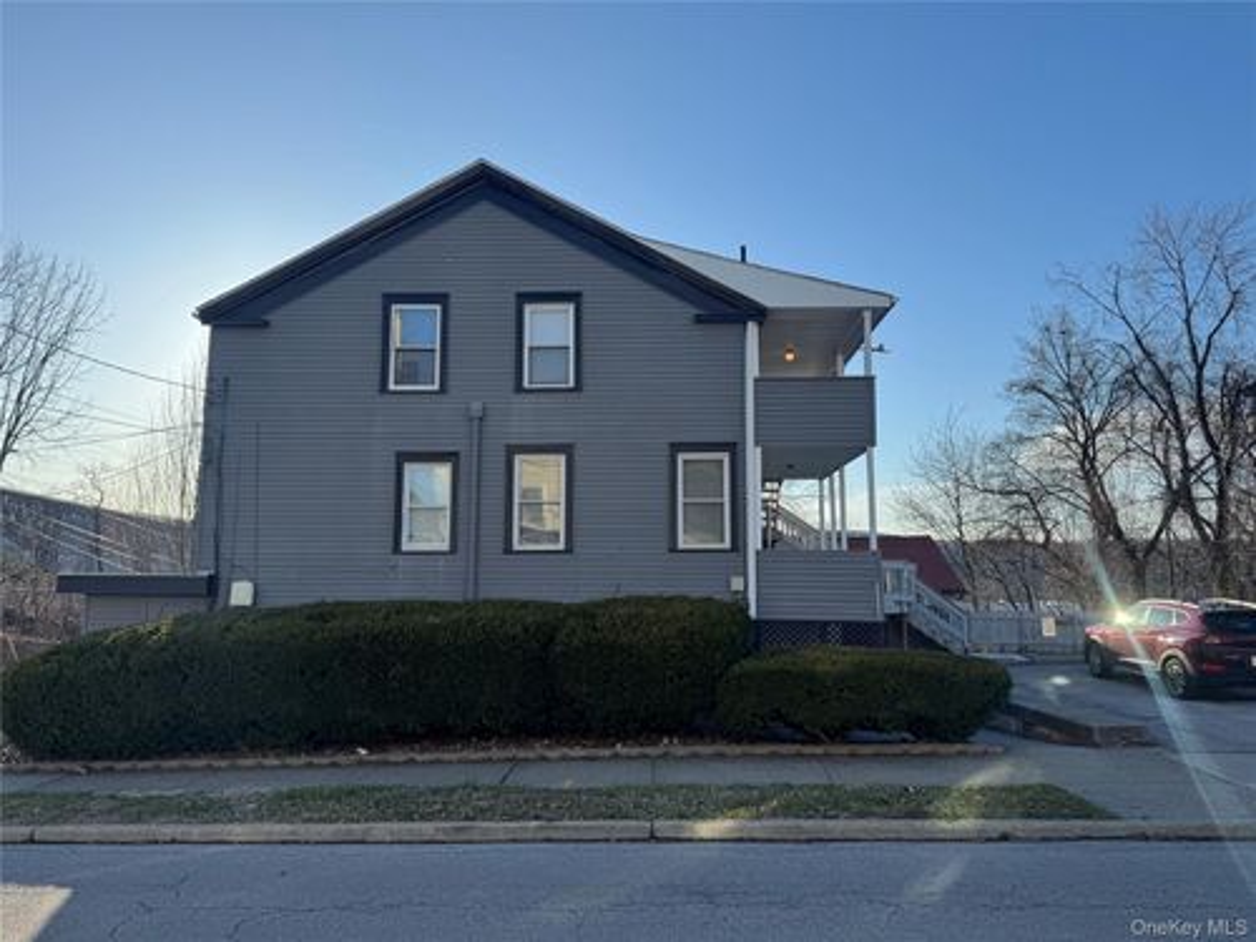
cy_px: 471
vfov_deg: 56.8
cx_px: 628
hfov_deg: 71.6
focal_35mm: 24
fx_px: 871
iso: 80
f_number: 1.78
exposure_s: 1/2959
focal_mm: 6.76
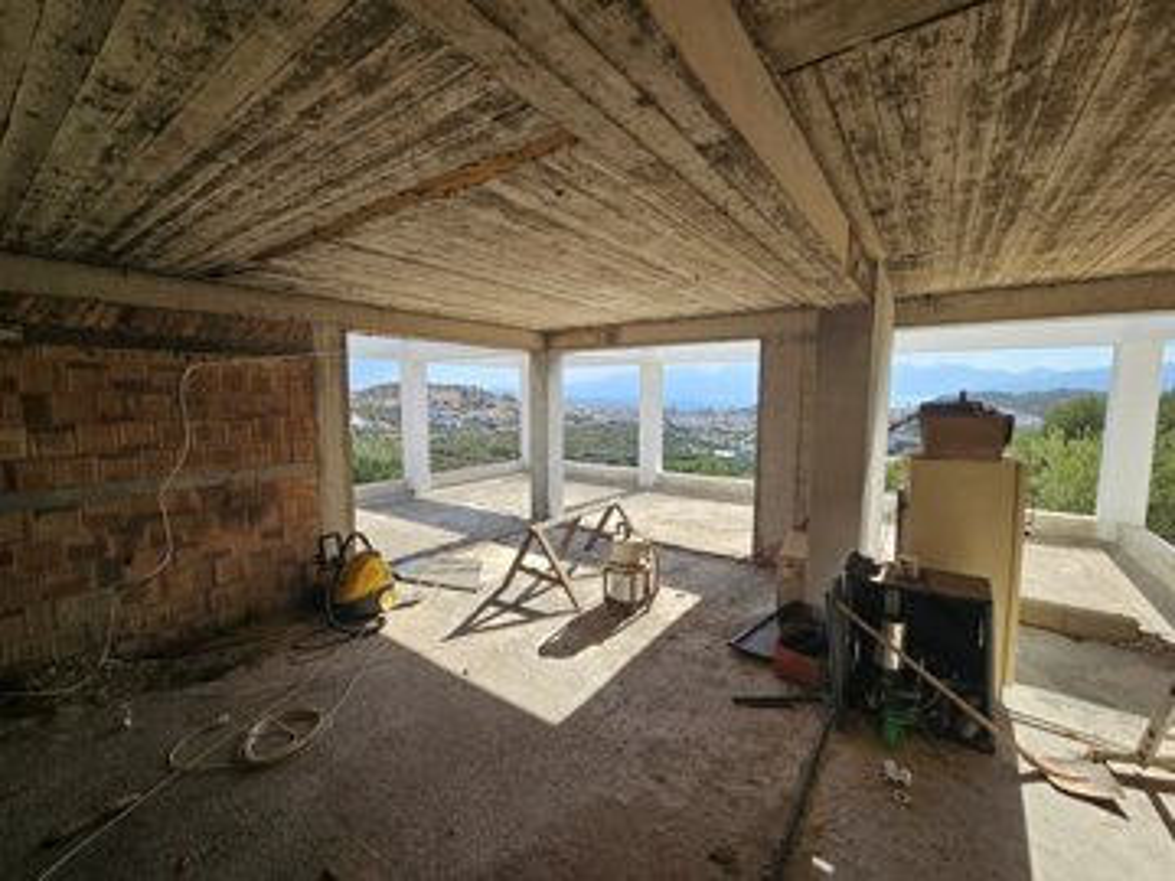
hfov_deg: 106.2
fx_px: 441
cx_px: 588
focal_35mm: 13
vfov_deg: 89.9
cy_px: 440
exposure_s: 1/1047
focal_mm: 2.2
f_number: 2.2
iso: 50
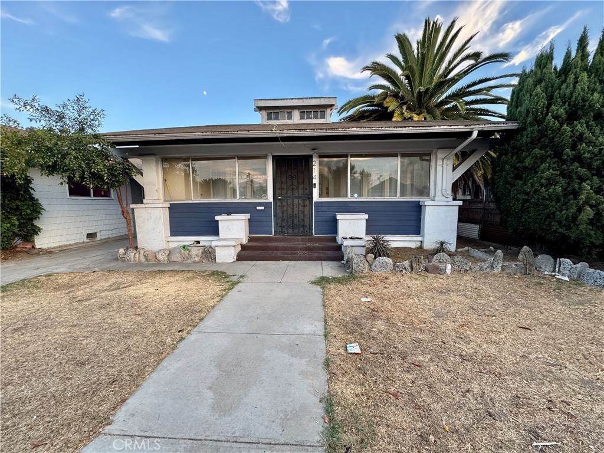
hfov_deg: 102.1
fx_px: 244
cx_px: 302
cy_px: 226
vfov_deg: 85.7
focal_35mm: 14
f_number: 2.2
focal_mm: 2.22
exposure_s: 1/99
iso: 160
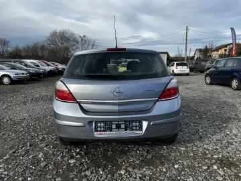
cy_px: 90
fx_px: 181
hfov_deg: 67.3
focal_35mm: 26
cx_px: 120
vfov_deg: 53.1
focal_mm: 5.7
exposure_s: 1/1901
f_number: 1.5
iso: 50
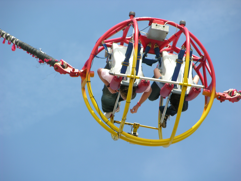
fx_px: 1949
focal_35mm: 280
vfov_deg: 5.3
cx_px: 120
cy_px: 90
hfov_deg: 7.1
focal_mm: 71.2
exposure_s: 1/240
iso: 50
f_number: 4.7
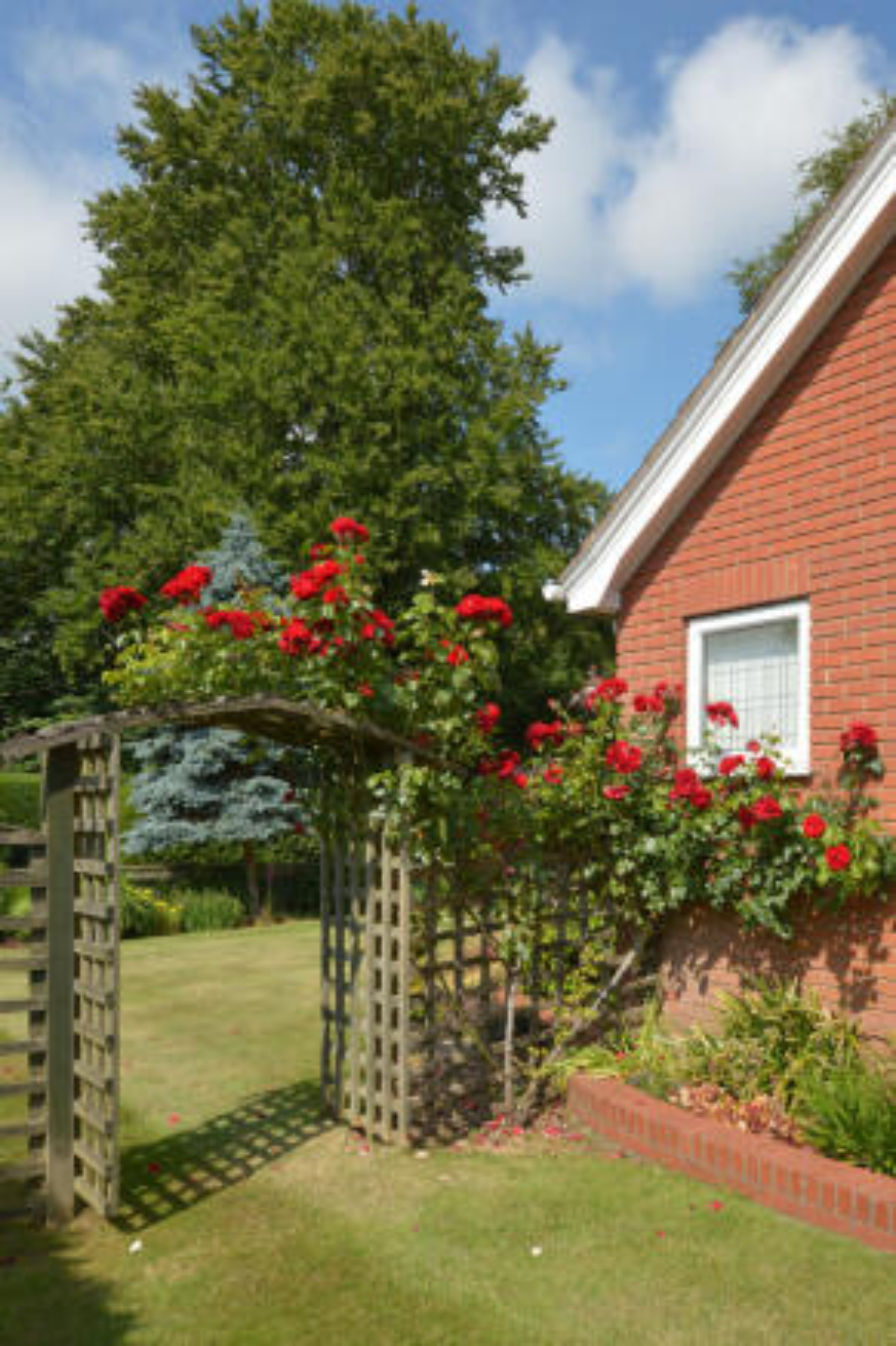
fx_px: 1009
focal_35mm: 27
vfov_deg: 67.4
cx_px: 448
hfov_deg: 47.9
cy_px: 673
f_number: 8
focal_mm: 18
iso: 200
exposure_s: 1/400
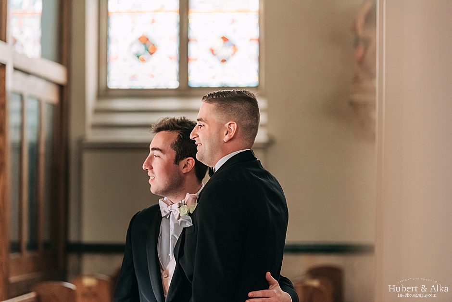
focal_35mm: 116
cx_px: 226
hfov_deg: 17.6
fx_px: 1457
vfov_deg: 11.8
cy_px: 151
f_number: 2.8
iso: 800
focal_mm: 116
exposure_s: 1/80
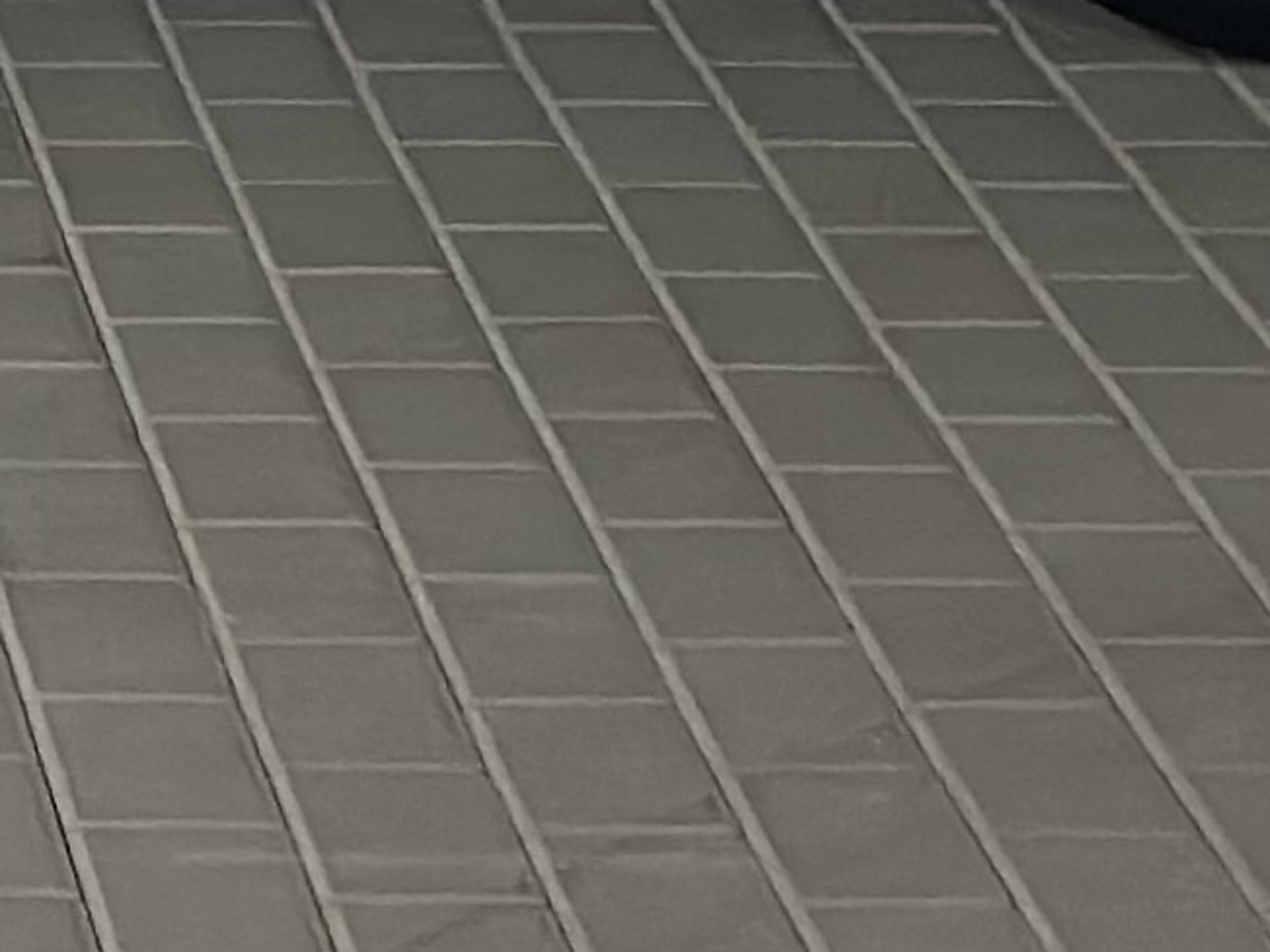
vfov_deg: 4.9
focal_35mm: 297
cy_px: -1123
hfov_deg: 6.5
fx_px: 10896
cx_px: -919
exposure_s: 1/33
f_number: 1.78
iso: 320
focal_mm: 6.86
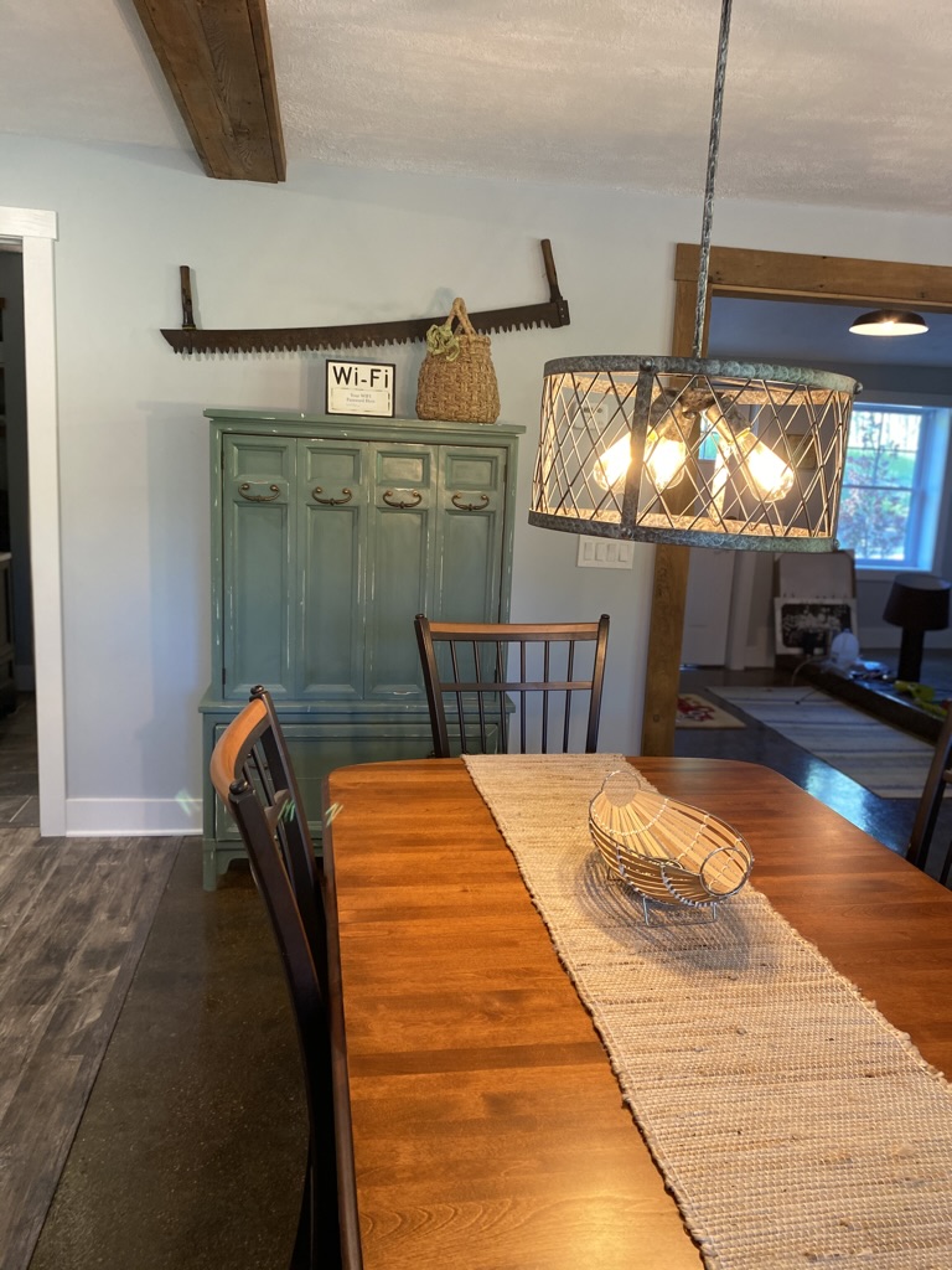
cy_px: 635
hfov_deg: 53.1
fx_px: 953
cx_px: 476
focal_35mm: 26
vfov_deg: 67.3
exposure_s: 1/60
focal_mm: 4.25
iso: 160
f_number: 1.8
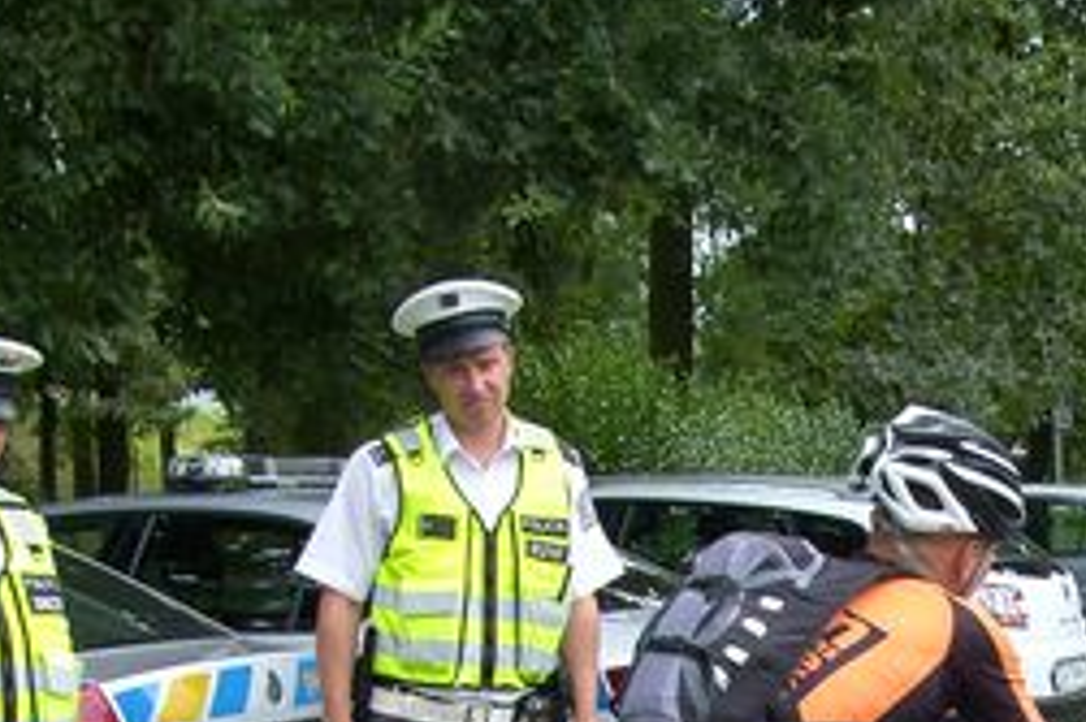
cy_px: 990
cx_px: 835
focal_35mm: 93
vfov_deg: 14.0
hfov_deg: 21.7
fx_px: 2804
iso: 50
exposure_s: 1/125
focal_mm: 9
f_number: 4.6
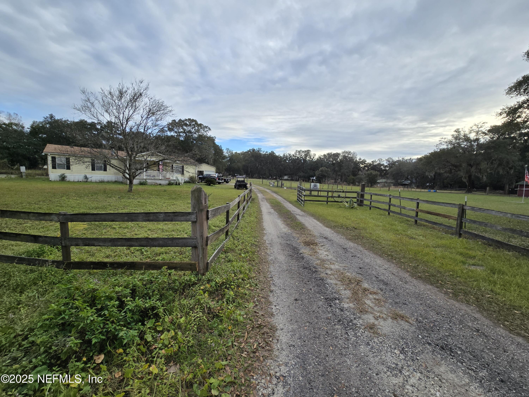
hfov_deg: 106.2
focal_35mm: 13
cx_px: 264
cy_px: 198
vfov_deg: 89.9
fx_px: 199
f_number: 2.2
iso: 50
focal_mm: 2.2
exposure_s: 1/1084
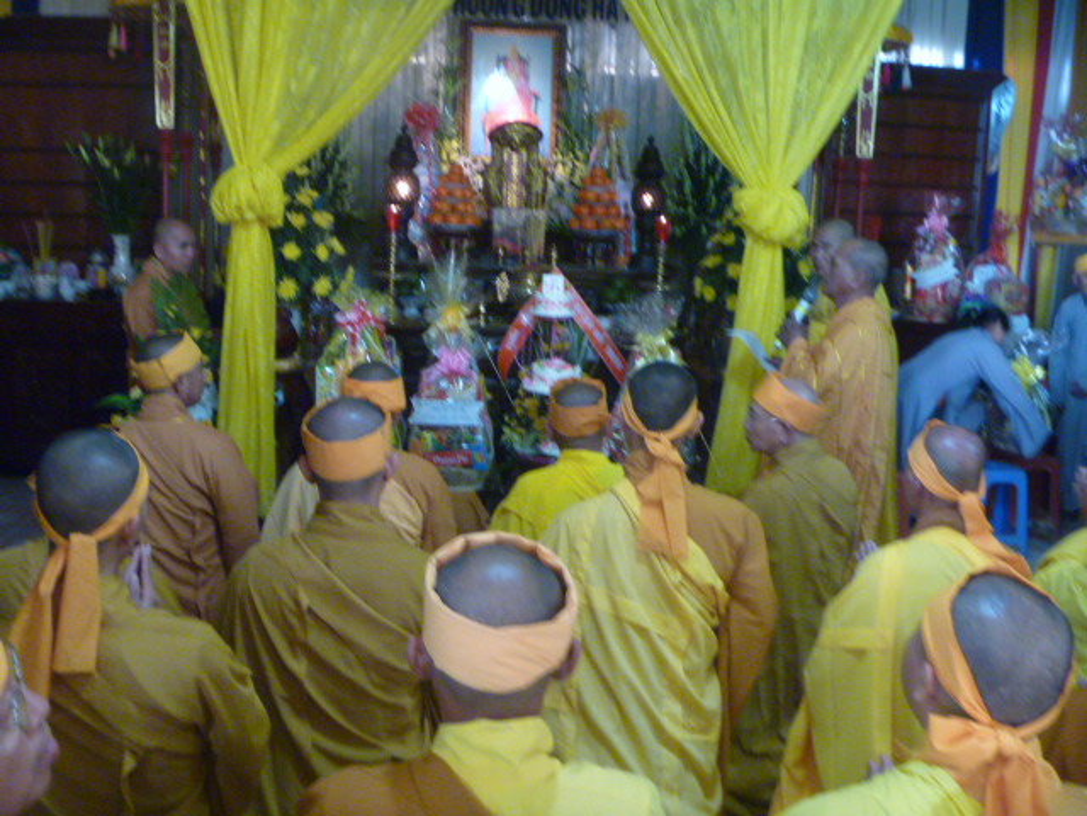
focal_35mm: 35
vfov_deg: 40.7
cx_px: 544
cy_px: 408
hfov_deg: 52.6
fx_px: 1099
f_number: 3.5
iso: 400
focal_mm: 6.3
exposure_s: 1/8
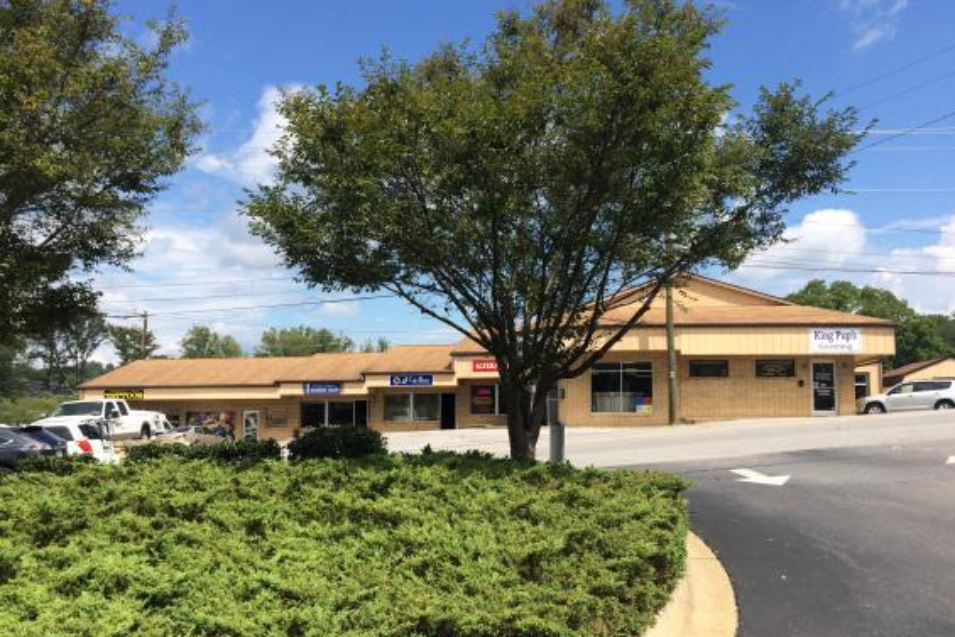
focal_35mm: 31
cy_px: 351
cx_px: 478
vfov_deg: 42.3
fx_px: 823
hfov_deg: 60.3
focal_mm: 4.15
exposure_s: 1/2283
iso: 32
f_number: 2.2
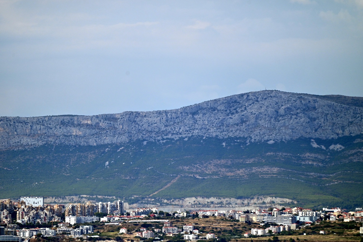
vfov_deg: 4.6
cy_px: 121
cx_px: 182
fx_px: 3026
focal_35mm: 300
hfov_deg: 6.9
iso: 250
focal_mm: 300
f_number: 5.6
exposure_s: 1/2500
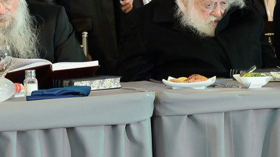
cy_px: -76
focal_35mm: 271
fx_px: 2011
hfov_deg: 8.0
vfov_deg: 4.5
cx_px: 72
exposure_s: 1/80
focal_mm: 100
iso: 1000
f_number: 5
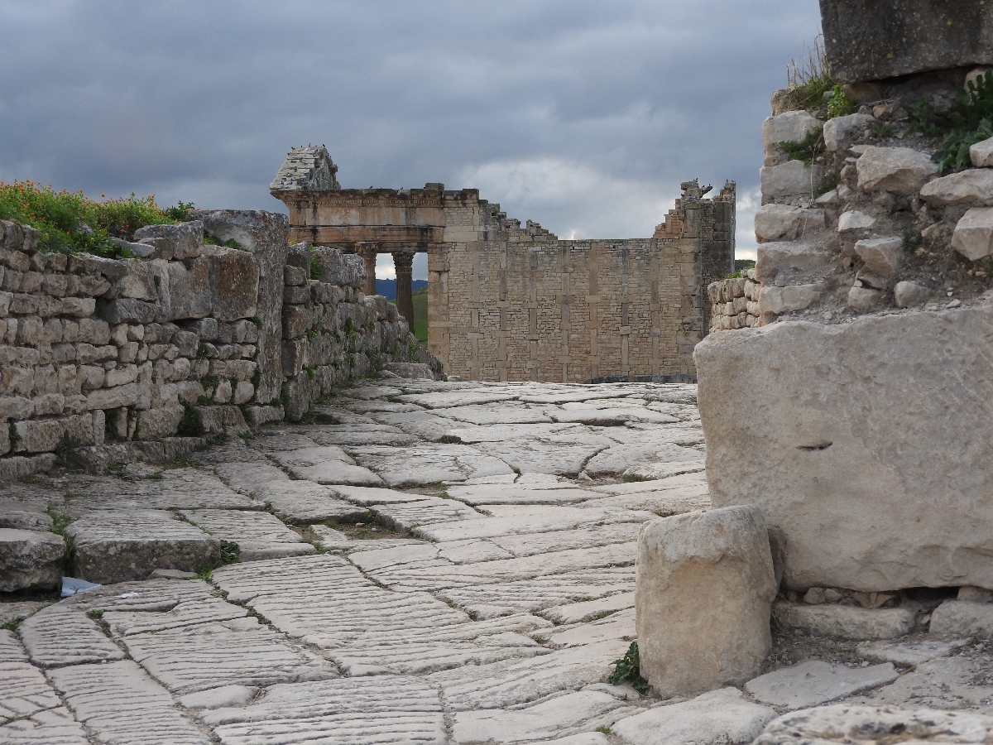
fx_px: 2295
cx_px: 496
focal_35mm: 80
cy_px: 372
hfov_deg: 24.4
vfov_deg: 18.4
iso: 100
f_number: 4.5
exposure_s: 1/400
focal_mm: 14.3
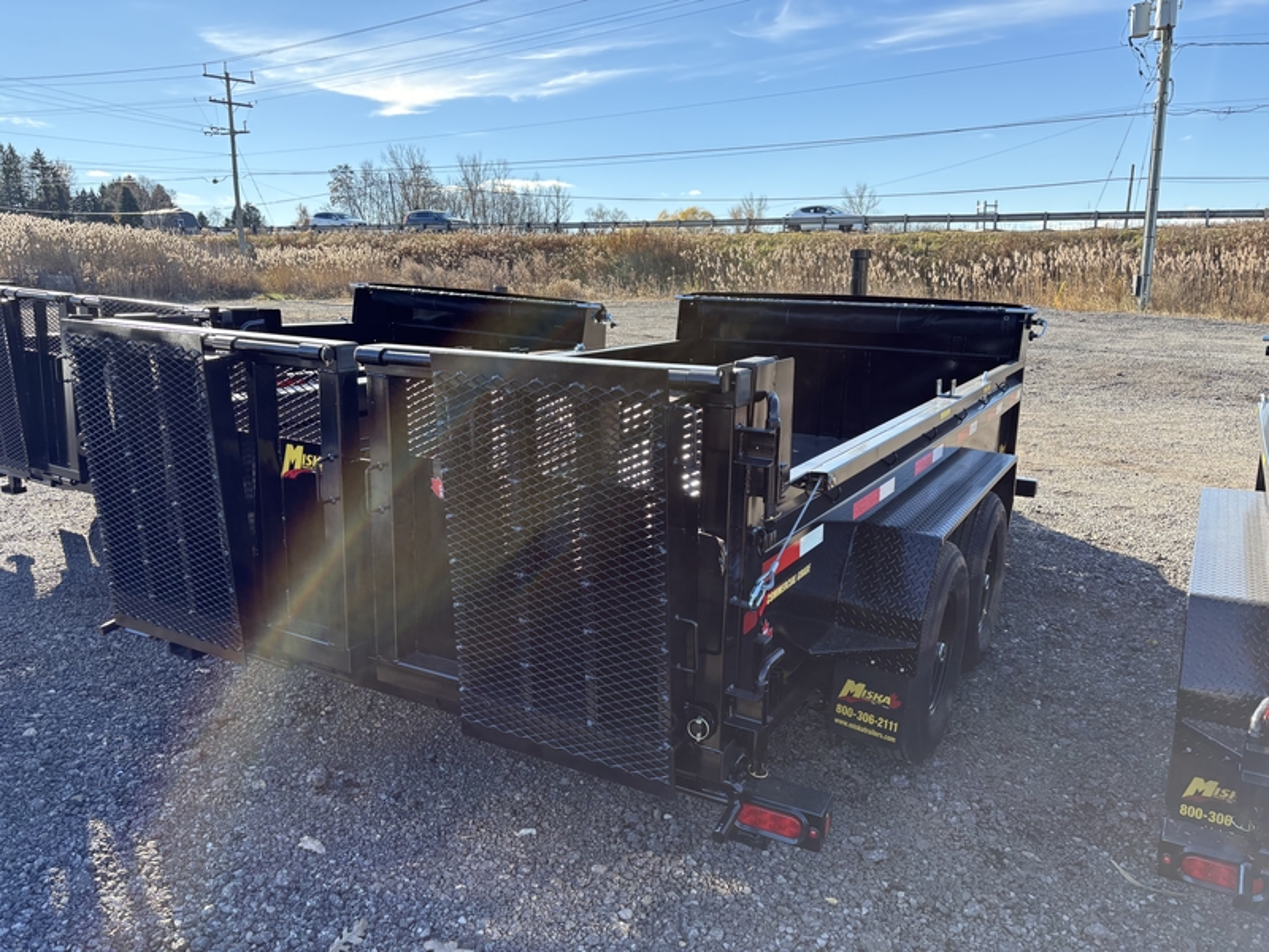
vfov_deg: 53.1
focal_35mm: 26
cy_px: 476
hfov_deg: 67.3
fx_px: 953
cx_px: 634
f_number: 1.6
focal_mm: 5.96
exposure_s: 1/801
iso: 64
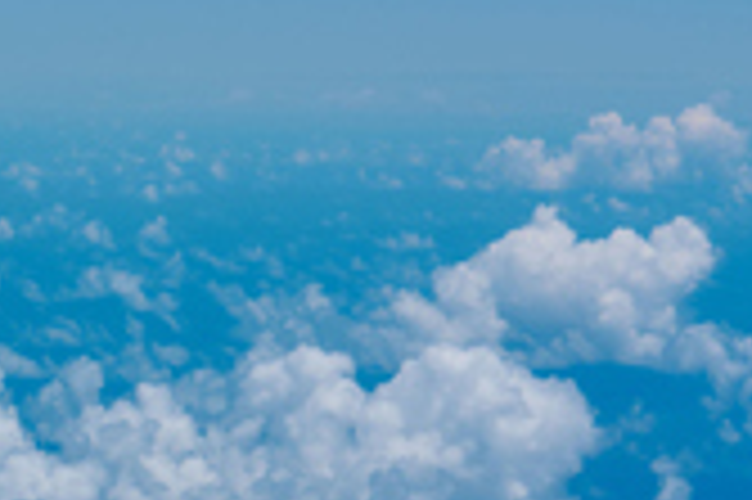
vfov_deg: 6.2
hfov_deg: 9.2
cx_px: -117
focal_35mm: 221
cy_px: 671
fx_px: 4612
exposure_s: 1/500
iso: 100
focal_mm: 55
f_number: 10
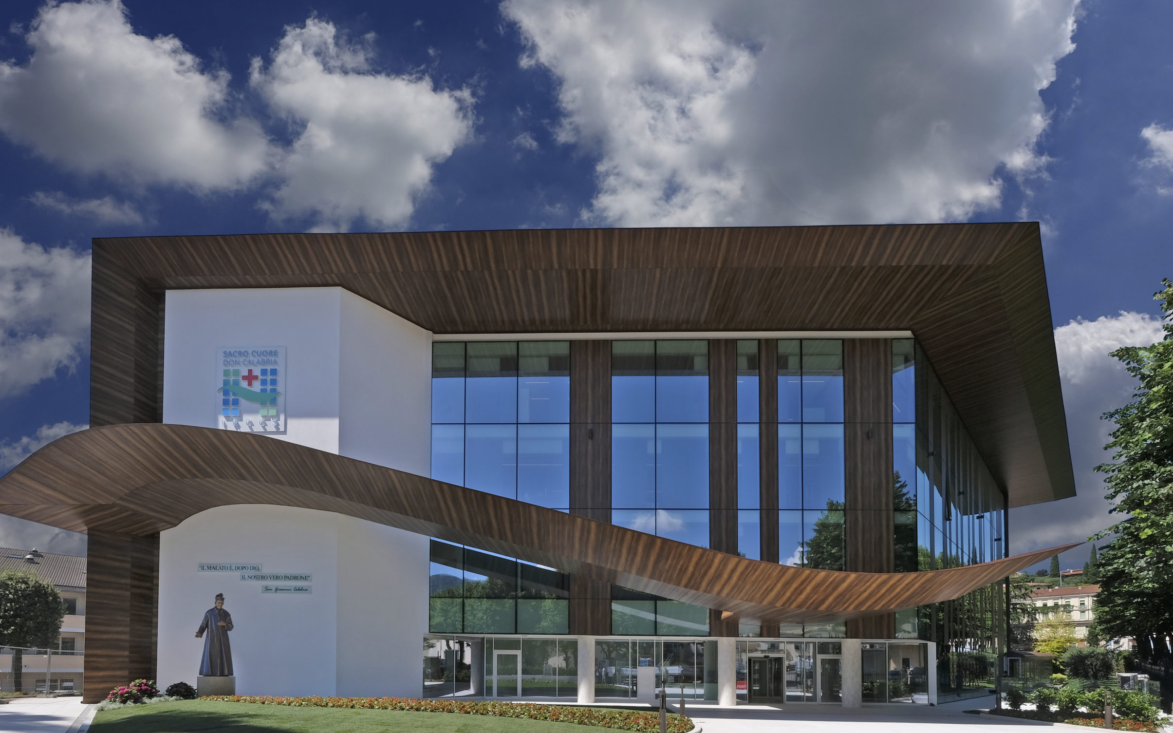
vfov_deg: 82.8
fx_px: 416
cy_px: 379
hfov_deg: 109.3
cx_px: 572
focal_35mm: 13
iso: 200
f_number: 10
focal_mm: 8
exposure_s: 1/320
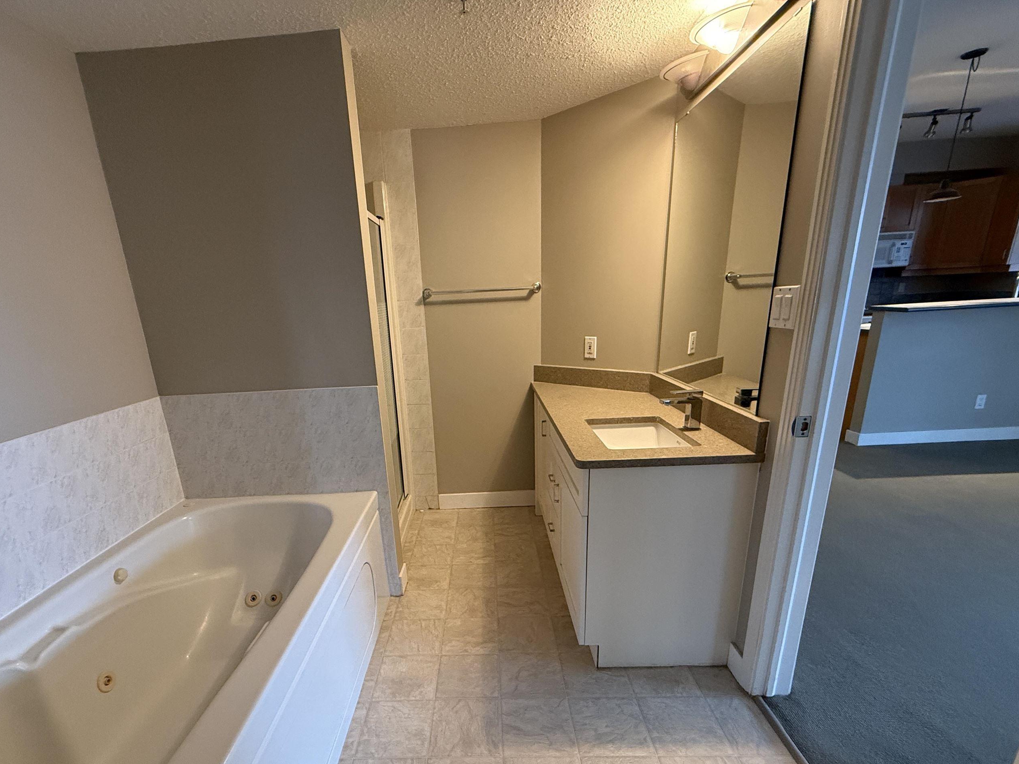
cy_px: 457
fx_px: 500
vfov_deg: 73.9
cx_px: 466
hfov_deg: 90.8
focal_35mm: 17
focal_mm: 2.22
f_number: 2.2
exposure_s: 1/60
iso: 500
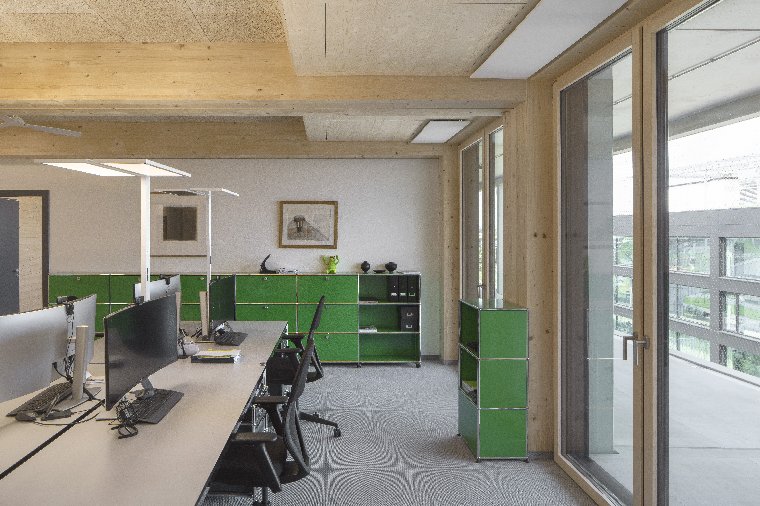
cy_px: 253
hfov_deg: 73.7
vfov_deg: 53.1
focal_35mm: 24
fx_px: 507
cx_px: 380
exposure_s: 1/13
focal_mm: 24
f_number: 11
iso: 200
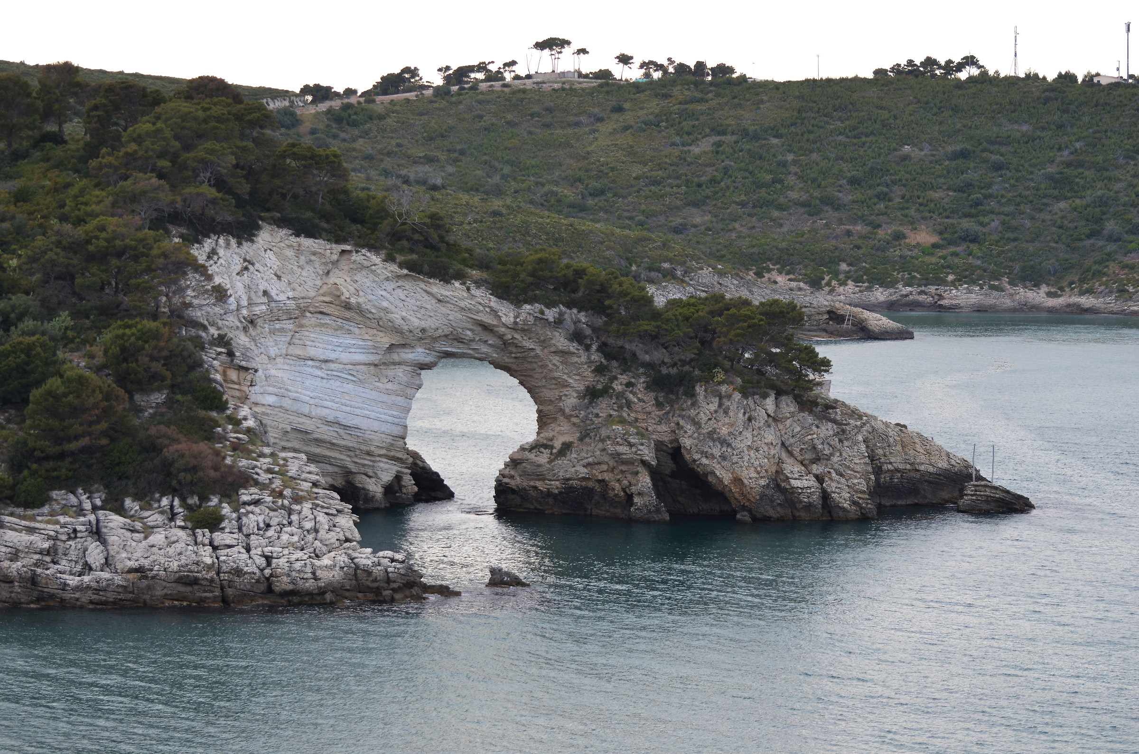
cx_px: 570
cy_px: 377
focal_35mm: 105
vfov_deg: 13.0
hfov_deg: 19.5
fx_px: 3315
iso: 400
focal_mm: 70
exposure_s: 1/400
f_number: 5
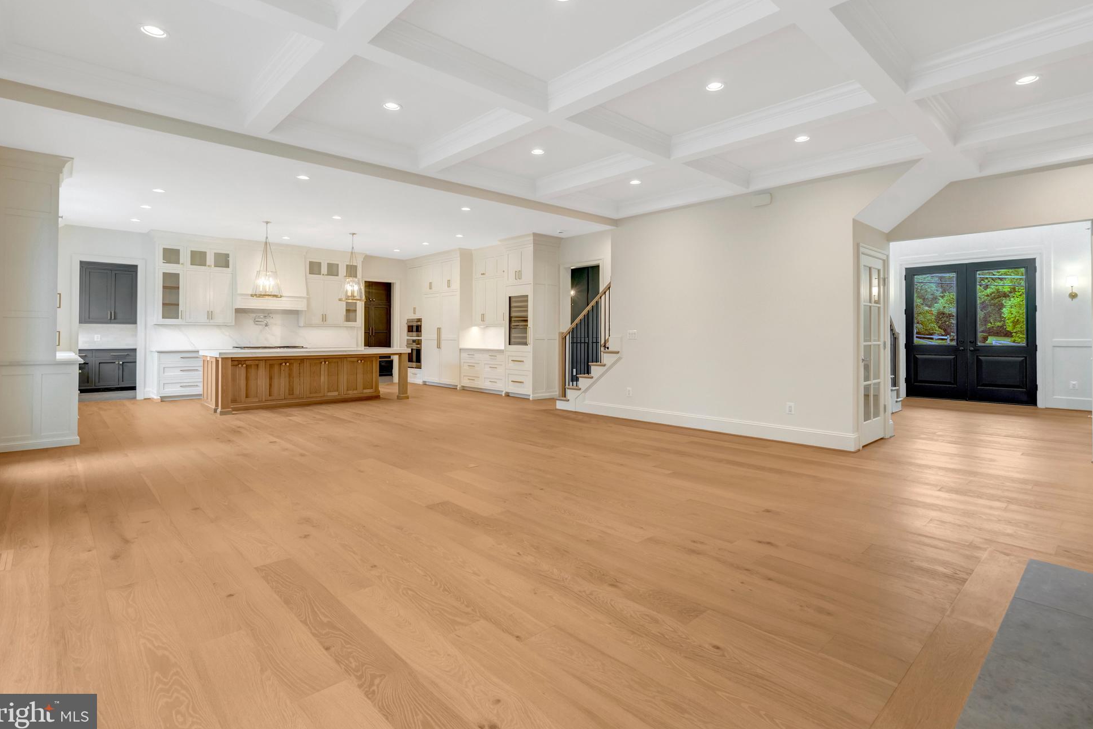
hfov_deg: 93.3
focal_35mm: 17
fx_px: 516
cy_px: 348
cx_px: 552
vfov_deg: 70.4
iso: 1250
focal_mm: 16
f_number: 8
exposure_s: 1/50
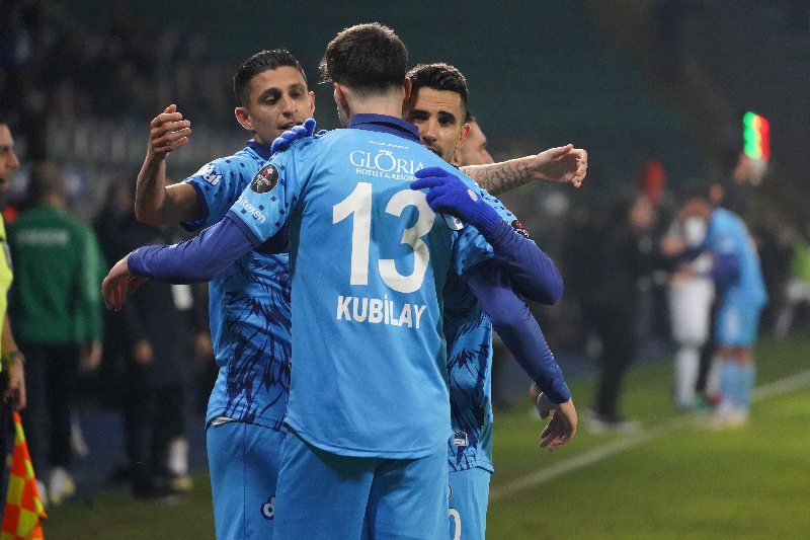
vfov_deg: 4.5
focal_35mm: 303
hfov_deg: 6.8
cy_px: 270
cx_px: 405
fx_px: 6816
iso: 12800
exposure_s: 1/1600
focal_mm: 303
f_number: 5.6
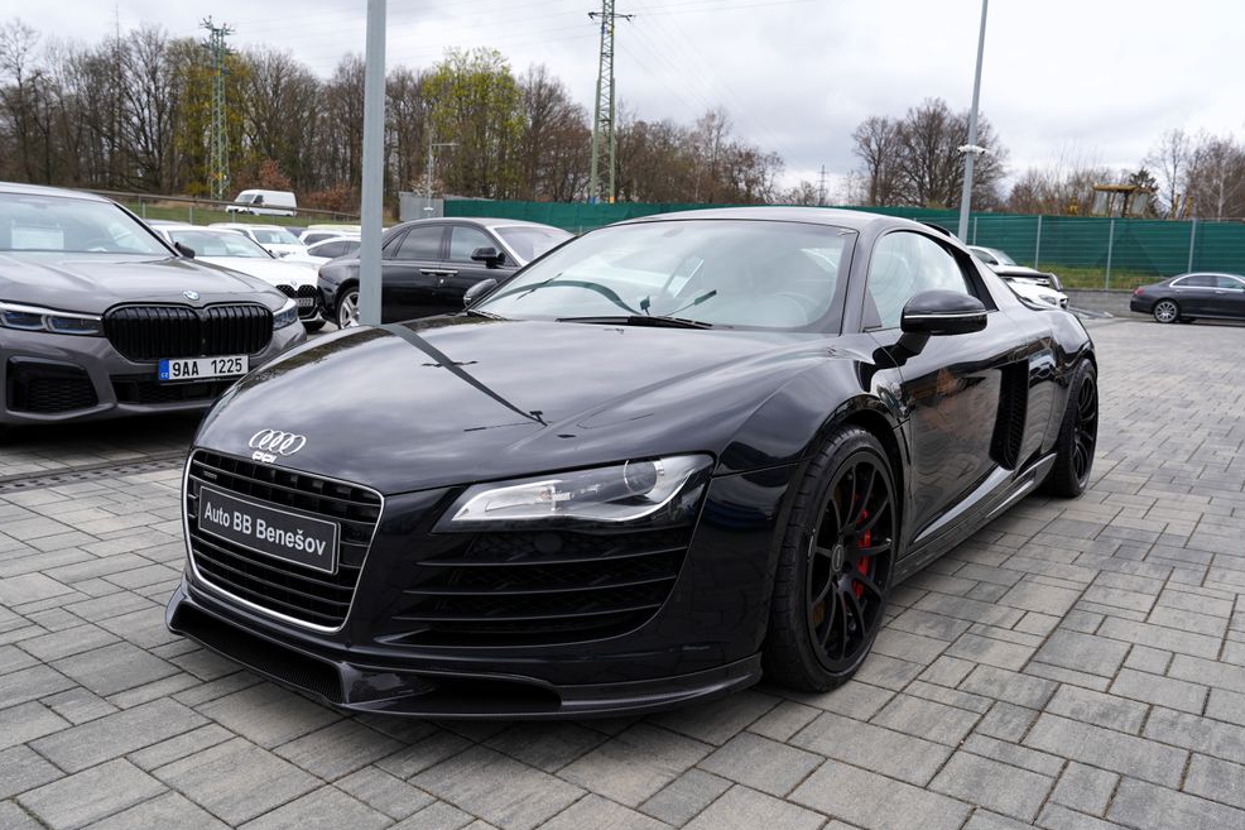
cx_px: 614
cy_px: 406
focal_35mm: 27
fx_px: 934
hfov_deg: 67.4
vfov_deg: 47.9
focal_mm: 26
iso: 100
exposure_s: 1/125
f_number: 5.6
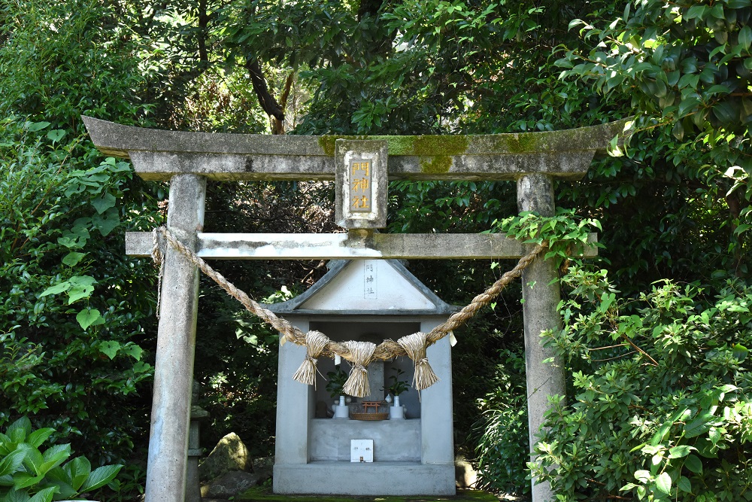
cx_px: 376
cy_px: 251
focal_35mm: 50
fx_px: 1045
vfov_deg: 27.0
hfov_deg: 39.6
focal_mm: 50
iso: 2500
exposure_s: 1/125
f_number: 13
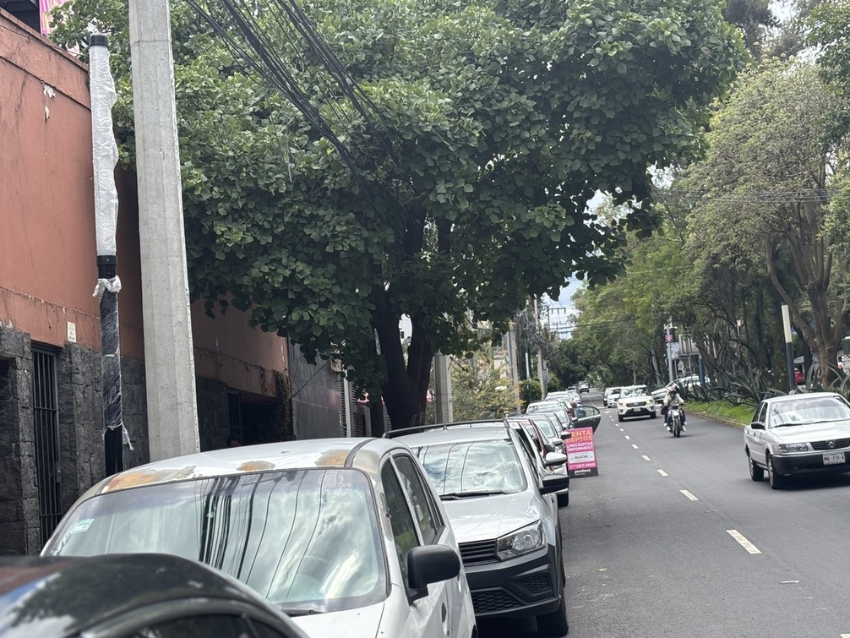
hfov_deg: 31.1
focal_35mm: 62
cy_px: 372
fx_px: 1523
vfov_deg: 23.6
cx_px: 498
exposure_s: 1/988
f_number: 1.6
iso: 32
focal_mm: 5.96
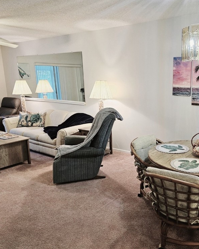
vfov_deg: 57.2
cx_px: 142
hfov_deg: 45.9
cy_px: 120
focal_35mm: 31
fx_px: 228
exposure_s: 1/120
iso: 640
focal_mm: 6.3
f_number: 1.7
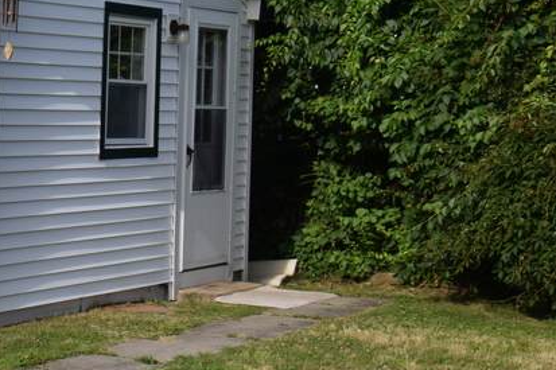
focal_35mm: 93
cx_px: -176
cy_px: 244
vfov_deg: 14.7
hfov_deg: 20.0
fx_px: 1436
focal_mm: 20
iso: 200
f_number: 10
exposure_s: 1/320
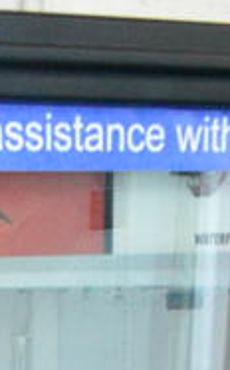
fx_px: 1356
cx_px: -52
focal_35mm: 135
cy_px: 886
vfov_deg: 12.3
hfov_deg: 9.6
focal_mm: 18
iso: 6400
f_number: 5.6
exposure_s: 1/200
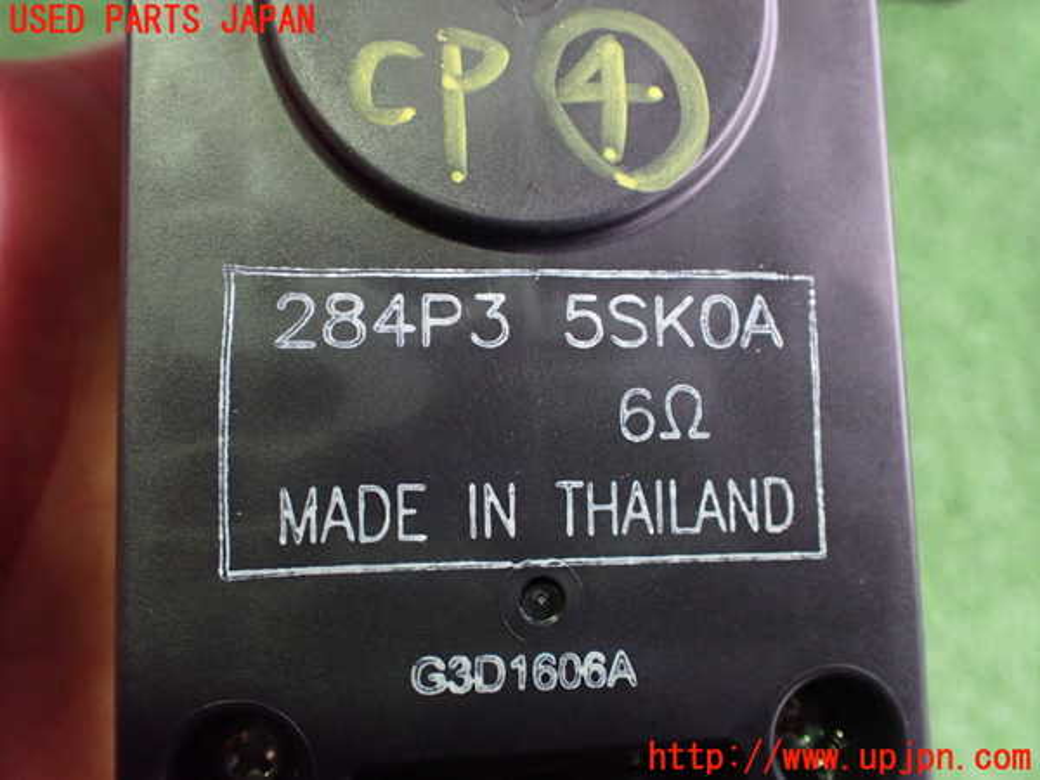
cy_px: 390
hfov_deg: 60.0
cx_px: 520
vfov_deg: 46.8
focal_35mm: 30
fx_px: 901
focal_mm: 5.4
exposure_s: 1/30
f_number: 2.3
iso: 800
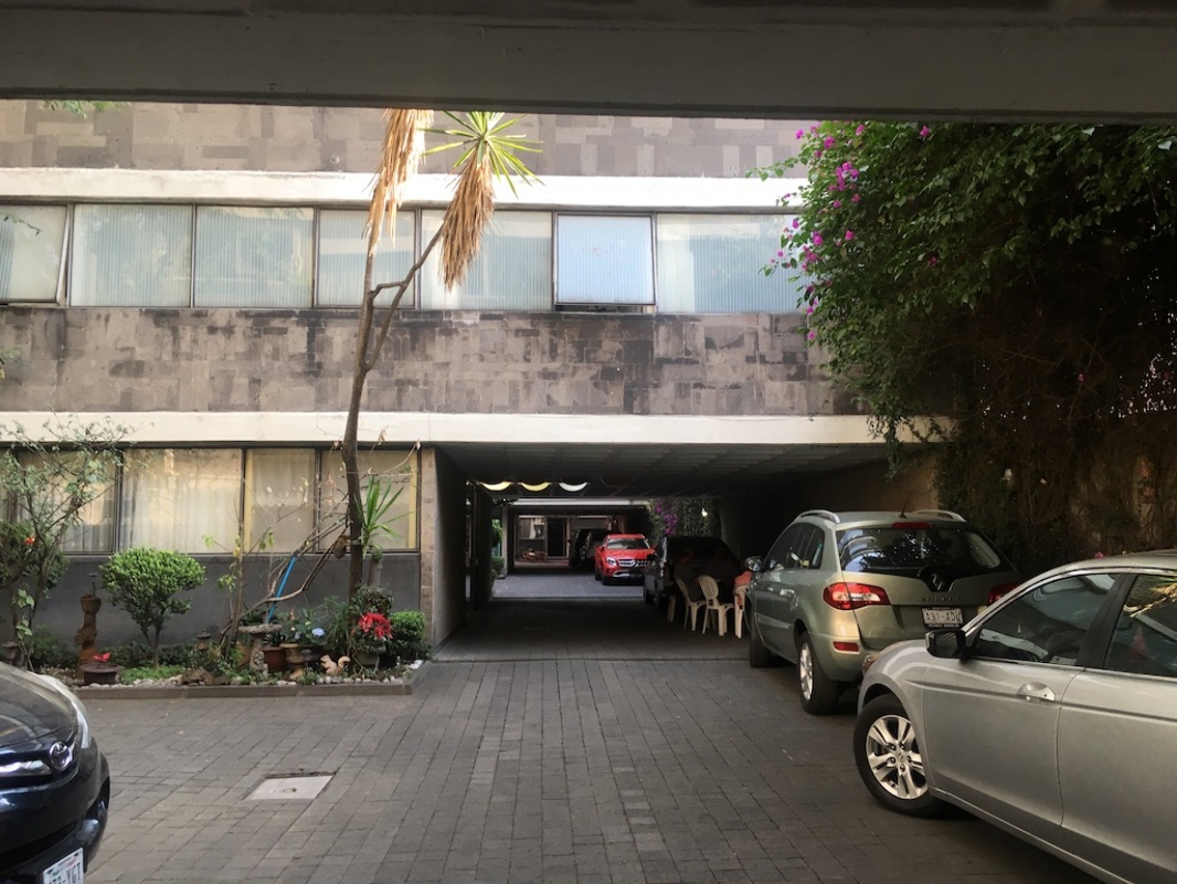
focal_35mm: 29
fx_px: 986
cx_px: 588
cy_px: 442
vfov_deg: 48.2
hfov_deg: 61.6
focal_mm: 4.15
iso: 25
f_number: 2.2
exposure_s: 1/40
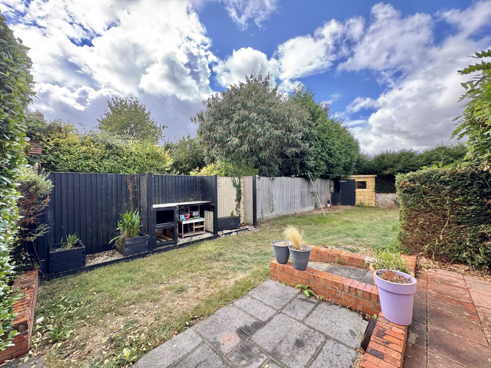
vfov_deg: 85.7
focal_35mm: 14
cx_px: 246
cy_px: 184
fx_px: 199
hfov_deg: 102.1
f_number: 2.2
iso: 40
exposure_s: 1/210
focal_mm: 2.22
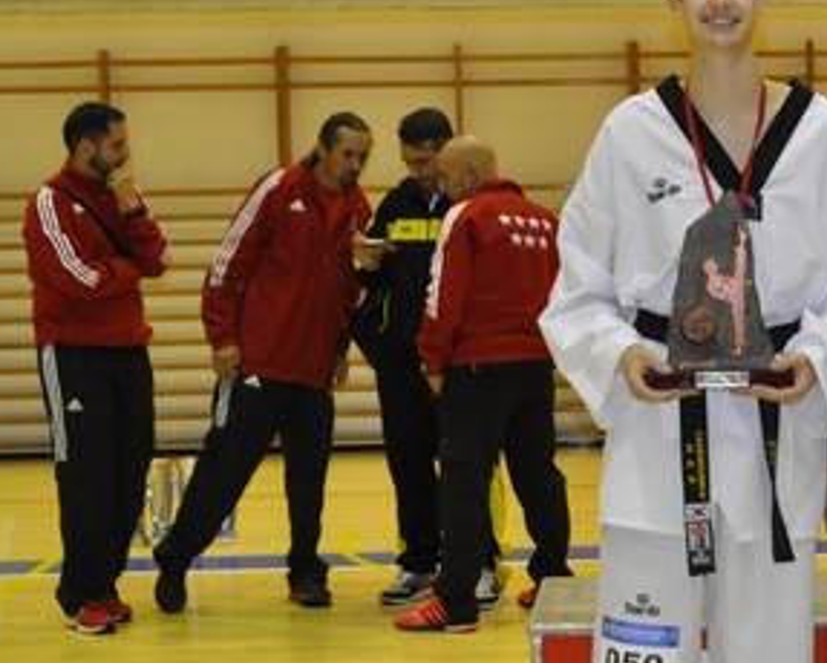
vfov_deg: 16.4
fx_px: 2302
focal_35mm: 94
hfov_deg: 19.8
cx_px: 798
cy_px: 304
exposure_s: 1/60
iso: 800
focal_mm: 24
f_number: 4
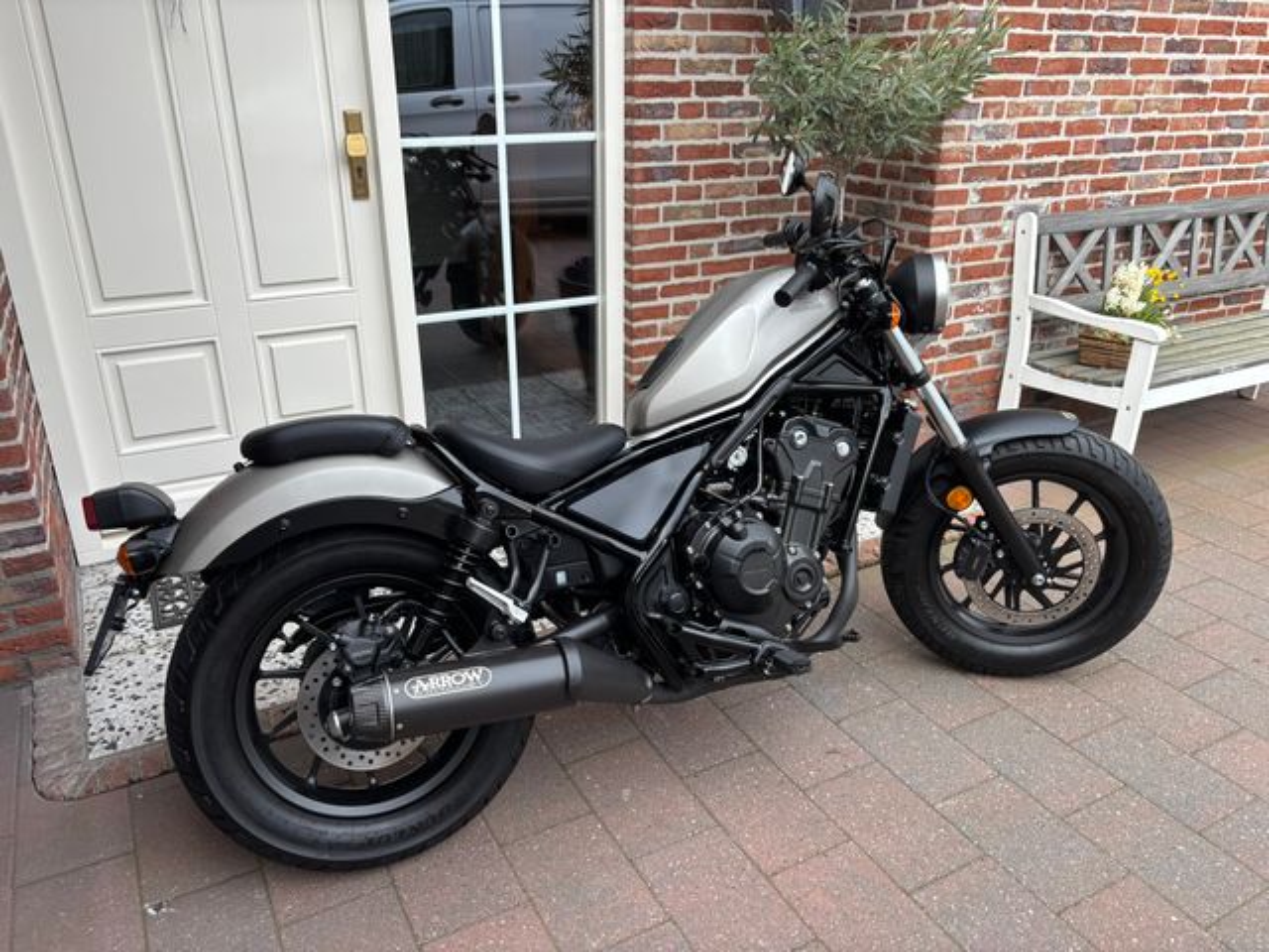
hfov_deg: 67.3
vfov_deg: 53.1
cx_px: 634
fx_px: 953
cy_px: 476
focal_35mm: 26
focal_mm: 5.96
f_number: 1.6
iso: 50
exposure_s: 1/373
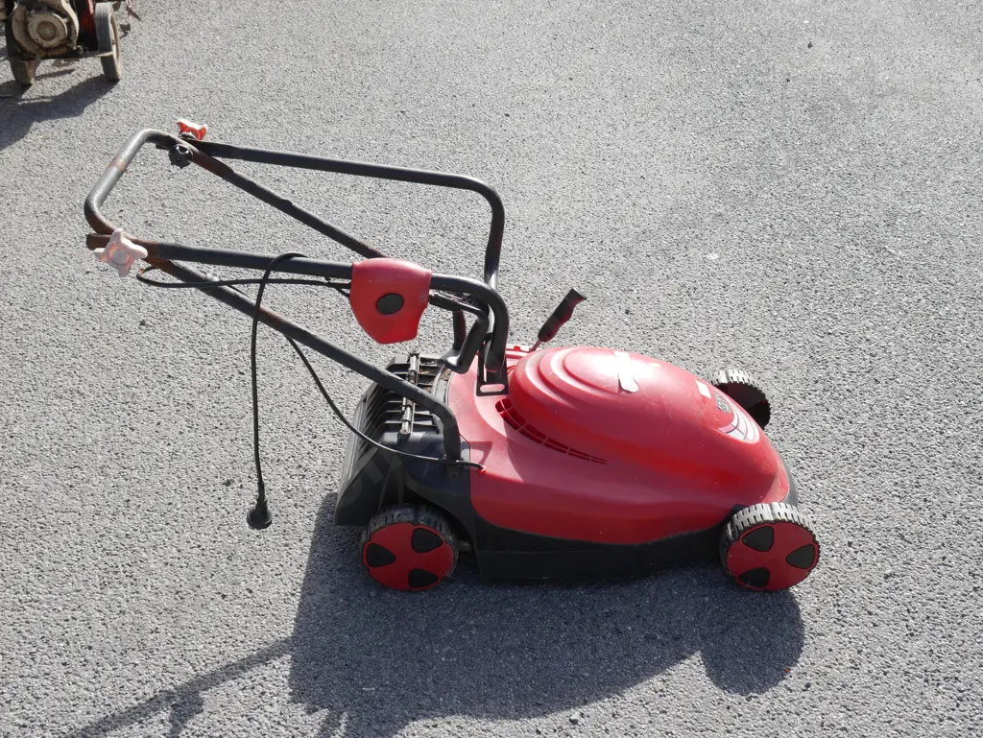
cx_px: 492
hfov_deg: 46.8
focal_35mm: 40
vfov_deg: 36.0
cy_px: 369
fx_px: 1136
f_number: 7.1
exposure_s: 1/320
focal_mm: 20
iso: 200
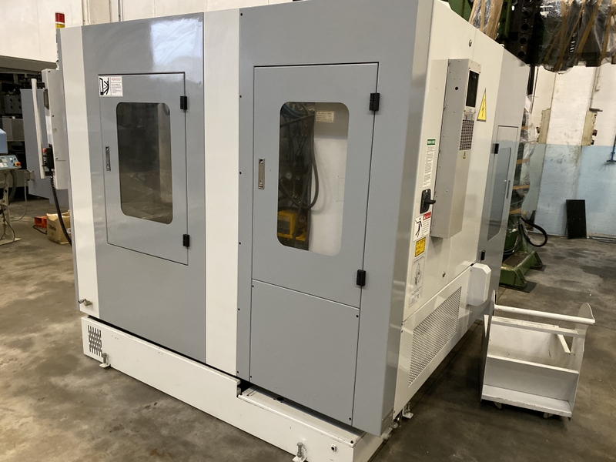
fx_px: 463
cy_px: 231
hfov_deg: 67.3
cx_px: 308
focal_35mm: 26
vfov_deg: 53.1
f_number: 1.8
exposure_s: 1/50
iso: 500
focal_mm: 4.25
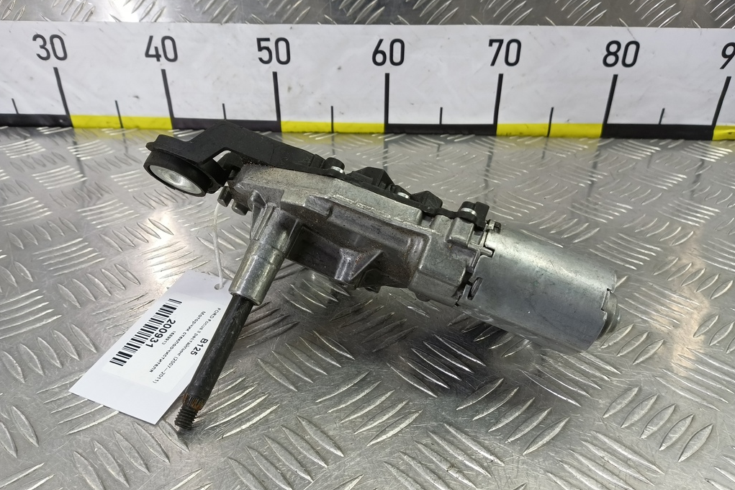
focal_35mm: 24
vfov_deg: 53.0
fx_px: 490
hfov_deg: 73.8
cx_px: 367
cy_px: 270
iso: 133
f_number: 1.6
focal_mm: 4.11
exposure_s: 1/50
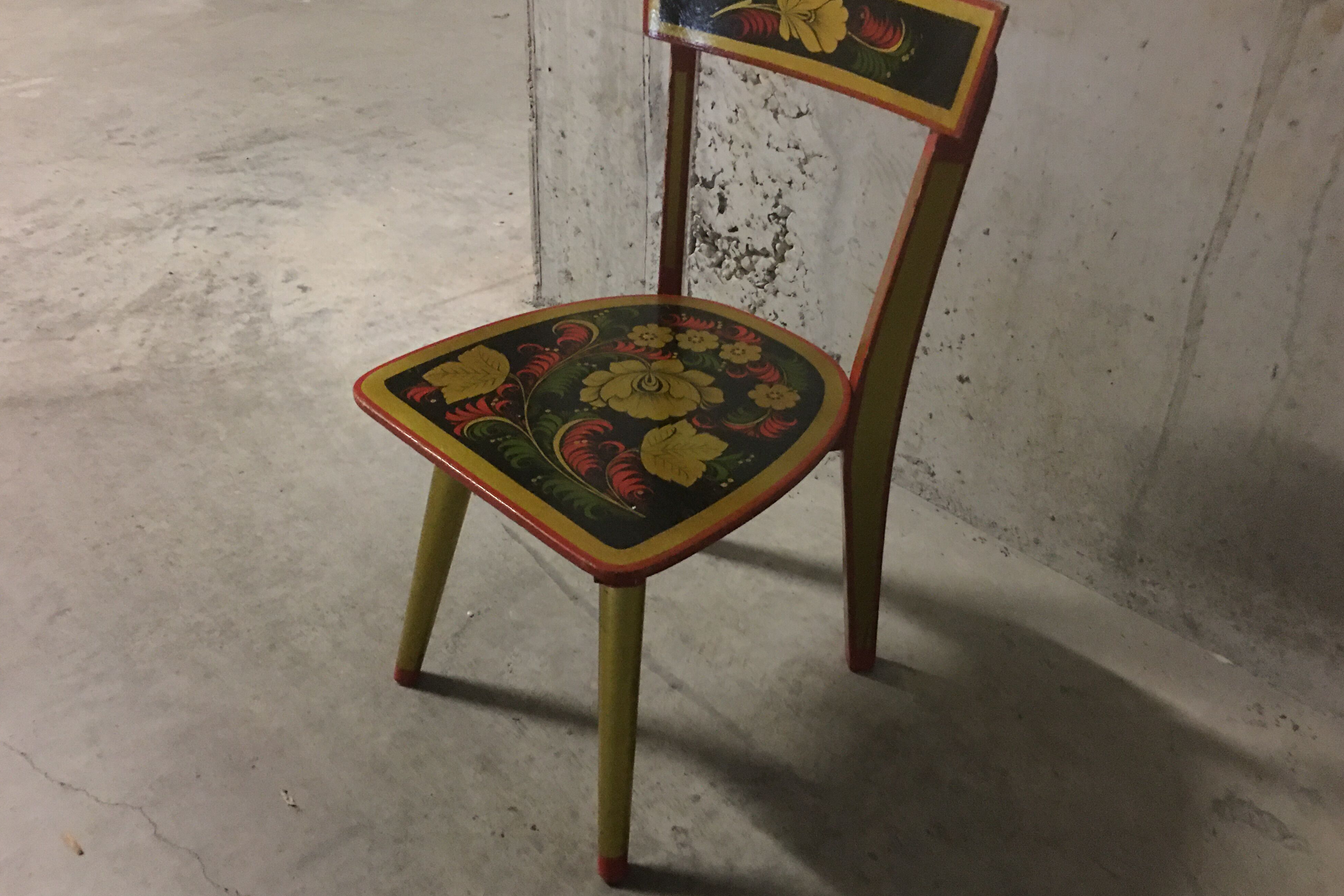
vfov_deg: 42.3
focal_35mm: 31
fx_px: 1157
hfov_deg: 60.3
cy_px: 425
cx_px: 688
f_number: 2.2
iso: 160
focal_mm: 4.15
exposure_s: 1/4
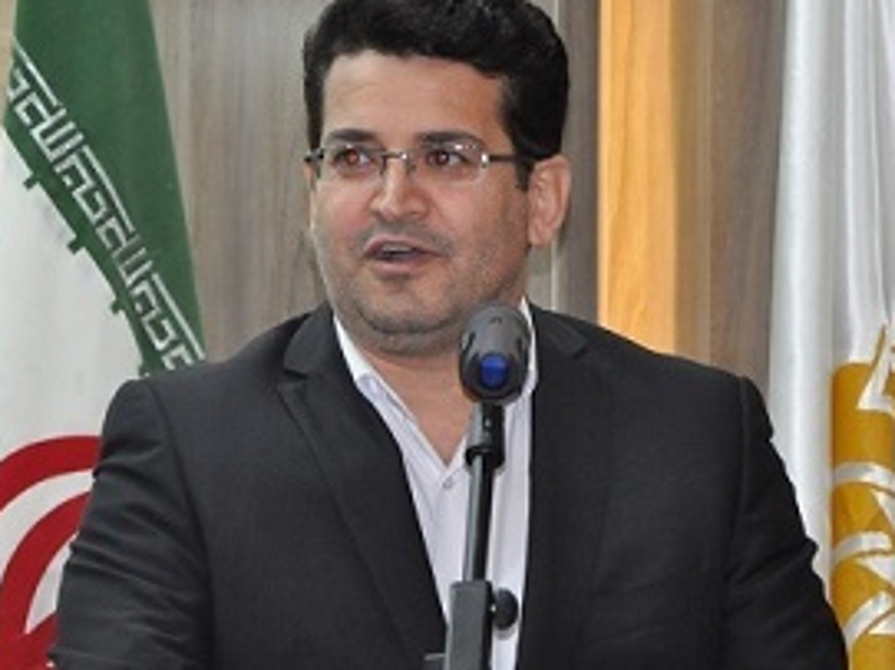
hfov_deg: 7.9
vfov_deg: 5.9
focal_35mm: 252
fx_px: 6507
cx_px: 393
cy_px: 320
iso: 2500
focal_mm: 105
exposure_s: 1/60
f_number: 5.6
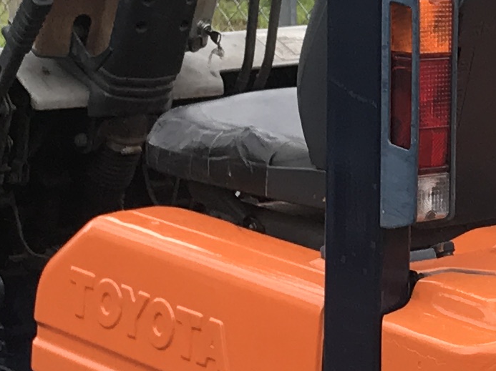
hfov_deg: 11.9
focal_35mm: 163
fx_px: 2334
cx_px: 600
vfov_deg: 9.1
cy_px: 229
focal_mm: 3.99
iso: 25
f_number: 1.8
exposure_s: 1/120
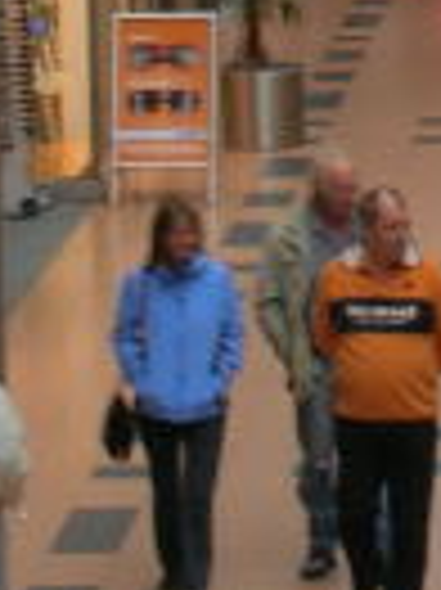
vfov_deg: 6.9
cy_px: -243
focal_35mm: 283
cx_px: 783
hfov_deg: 5.2
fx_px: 4815
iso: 50
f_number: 5.9
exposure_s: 1/17
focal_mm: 9.7
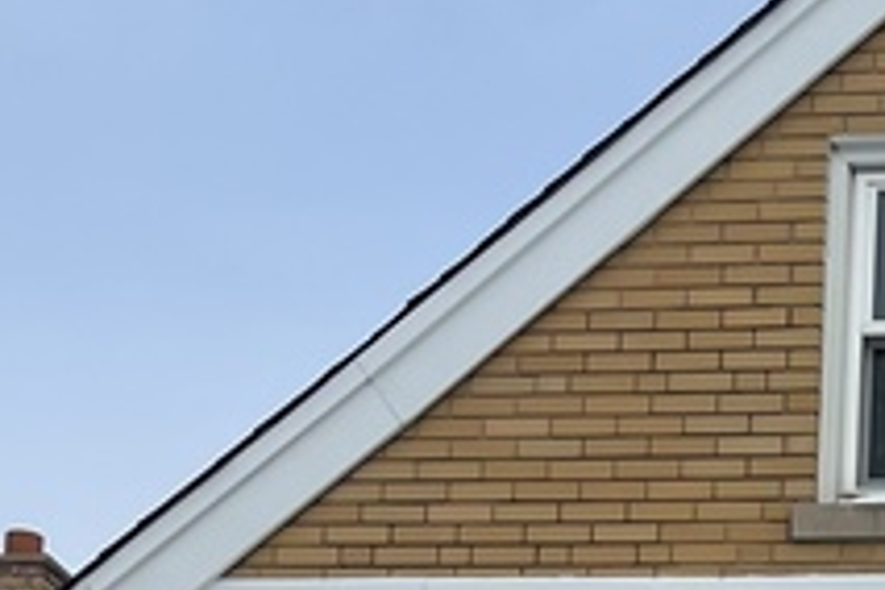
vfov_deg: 9.0
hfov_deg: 14.7
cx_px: 910
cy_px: 1458
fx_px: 3368
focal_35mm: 137
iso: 50
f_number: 1.5
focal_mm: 5.7
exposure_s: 1/2632
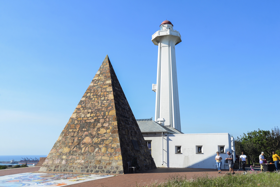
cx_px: 140
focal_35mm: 35
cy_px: 94
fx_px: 272
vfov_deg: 37.9
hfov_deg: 54.4
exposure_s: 1/400
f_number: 7.1
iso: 200
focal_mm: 35
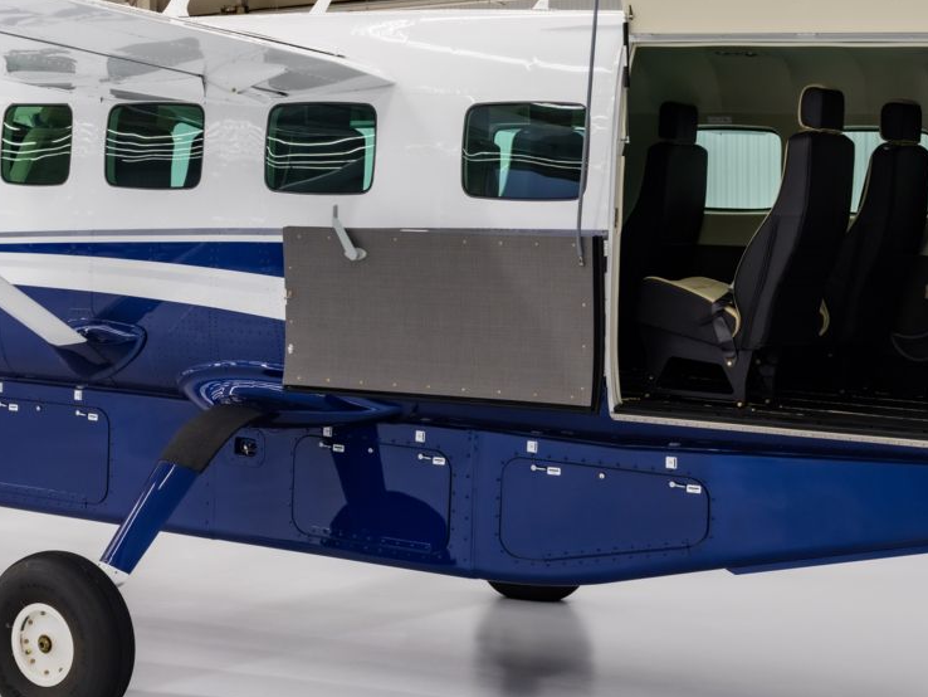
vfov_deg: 18.8
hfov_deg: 24.8
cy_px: 186
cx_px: 269
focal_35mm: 78
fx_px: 2092
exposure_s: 1/40
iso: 800
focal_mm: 45.7
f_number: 9
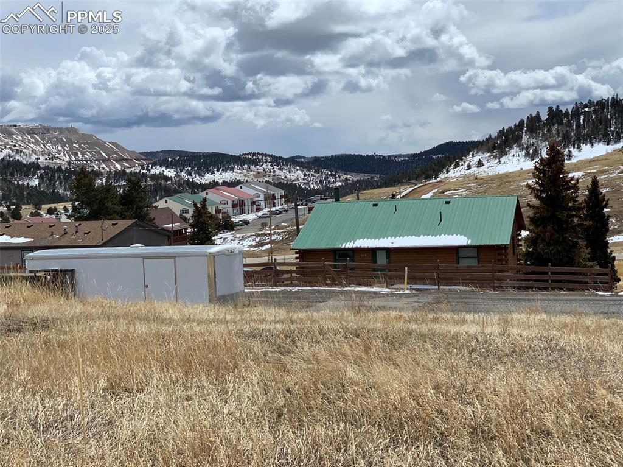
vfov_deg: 28.0
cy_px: 234
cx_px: 312
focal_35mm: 52
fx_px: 935
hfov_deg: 36.8
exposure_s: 1/2519
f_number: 2.4
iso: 16
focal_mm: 6
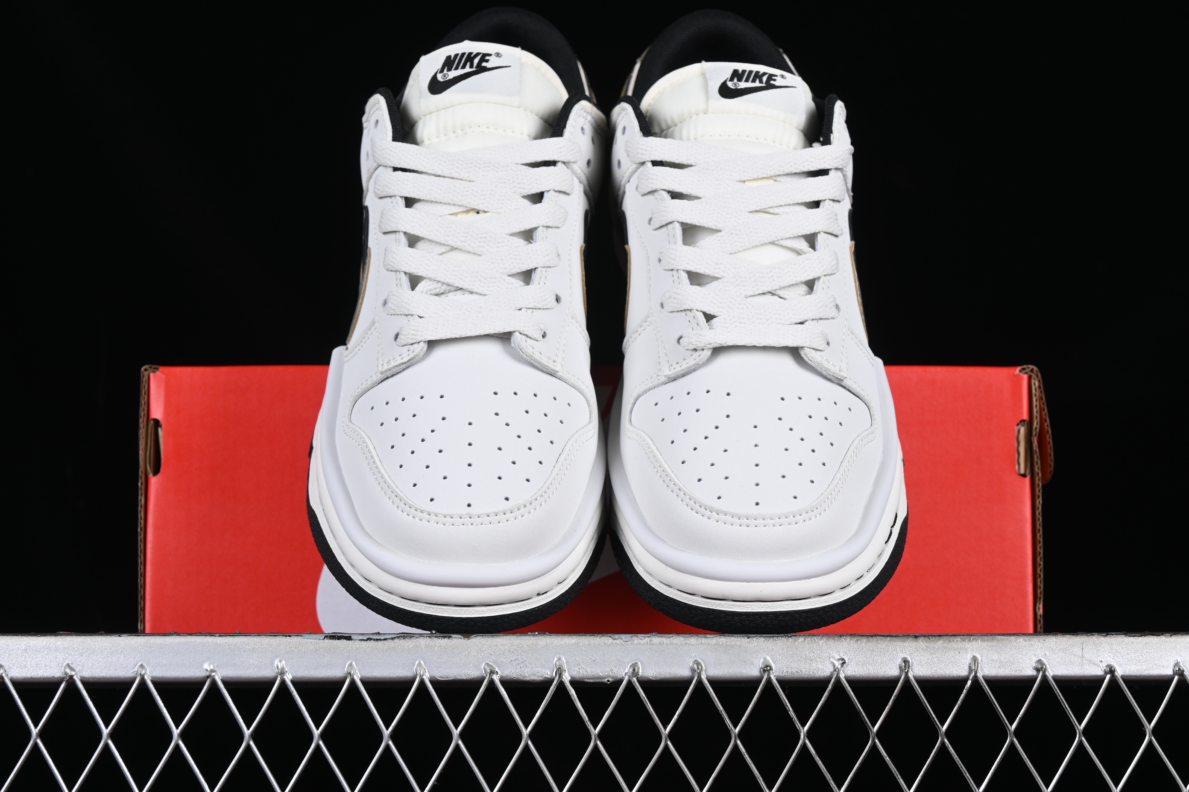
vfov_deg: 18.2
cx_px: 594
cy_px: 396
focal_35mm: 75
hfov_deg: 27.0
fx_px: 2477
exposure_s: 1/80
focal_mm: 50
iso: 160
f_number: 8
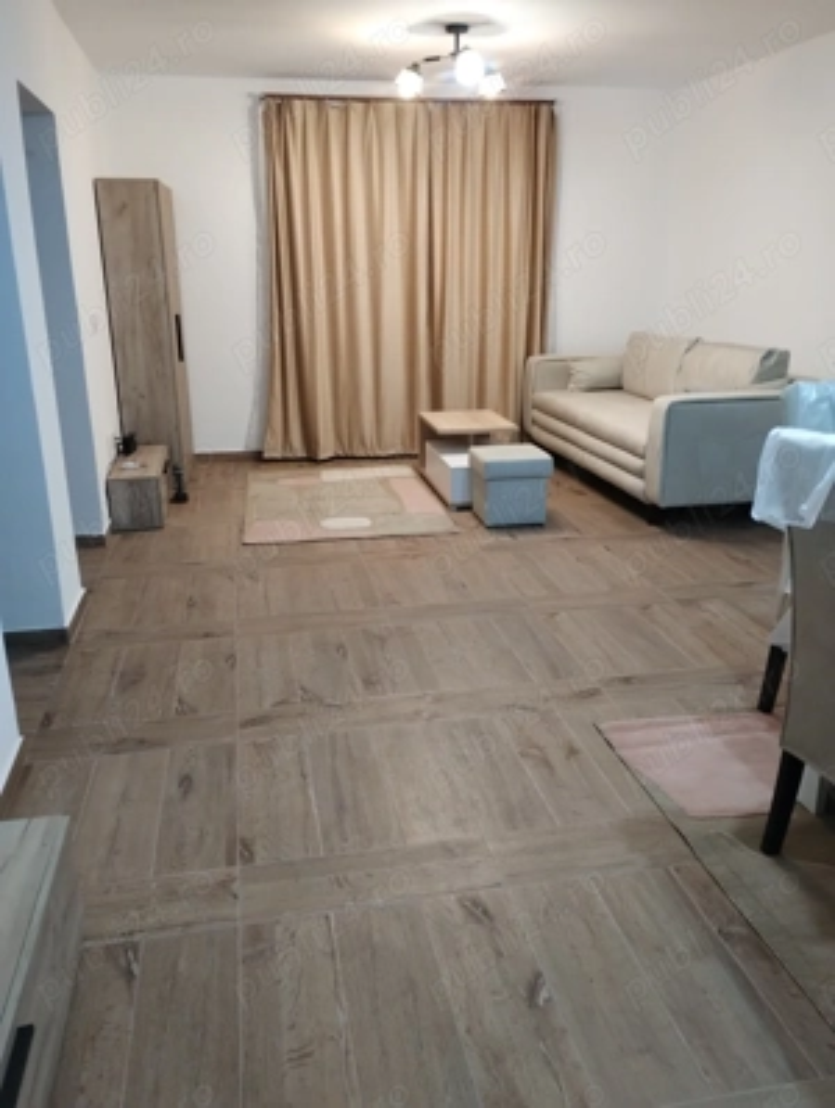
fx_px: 898
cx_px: 418
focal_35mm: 28
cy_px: 554
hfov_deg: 49.9
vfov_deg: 63.4
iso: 1153
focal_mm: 4.27
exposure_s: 1/25
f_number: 1.8
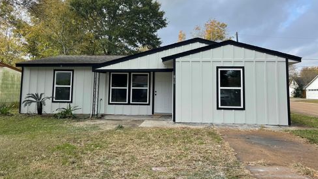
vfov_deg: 41.3
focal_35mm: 28
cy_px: 69
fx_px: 236
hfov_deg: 67.9
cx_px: 163
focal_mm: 5.1
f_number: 1.6
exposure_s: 1/1667
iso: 32
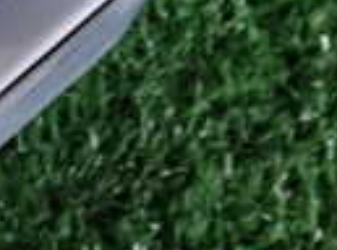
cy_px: -5
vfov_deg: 10.4
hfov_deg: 13.4
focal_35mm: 140
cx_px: -159
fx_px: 1359
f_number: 2.3
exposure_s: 1/30
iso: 200
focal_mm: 5.4
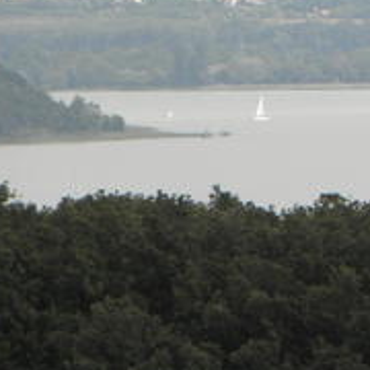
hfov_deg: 1.1
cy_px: 117
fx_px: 19034
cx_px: 504
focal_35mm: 1574
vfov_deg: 1.1
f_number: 5
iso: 125
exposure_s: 1/400
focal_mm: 89.31
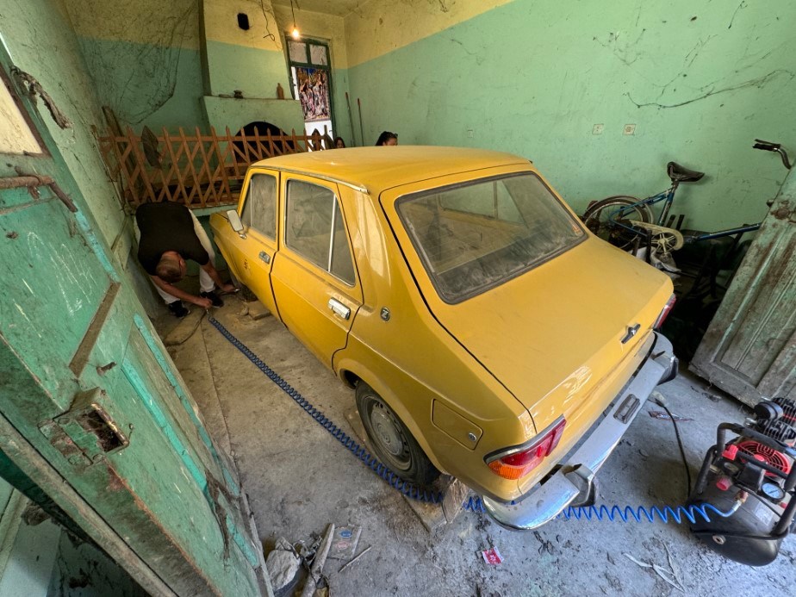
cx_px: 398
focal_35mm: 14
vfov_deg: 85.7
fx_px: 322
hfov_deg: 102.1
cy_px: 298
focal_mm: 2.22
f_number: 2.2
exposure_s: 1/100
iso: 160
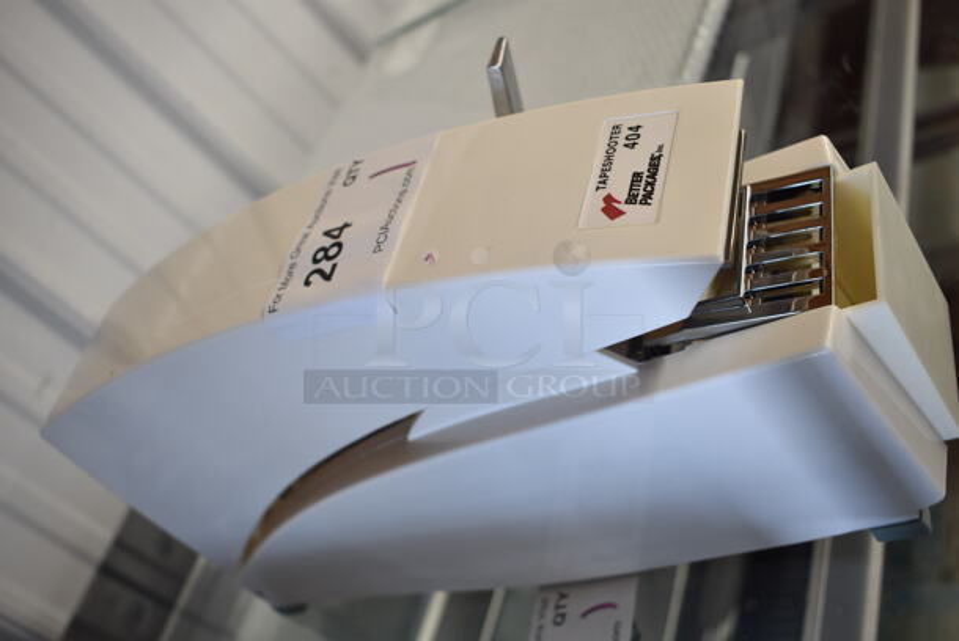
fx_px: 1000
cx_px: 480
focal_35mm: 38
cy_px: 320
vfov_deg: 35.6
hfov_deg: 51.2
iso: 450
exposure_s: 1/40
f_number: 4
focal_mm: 25
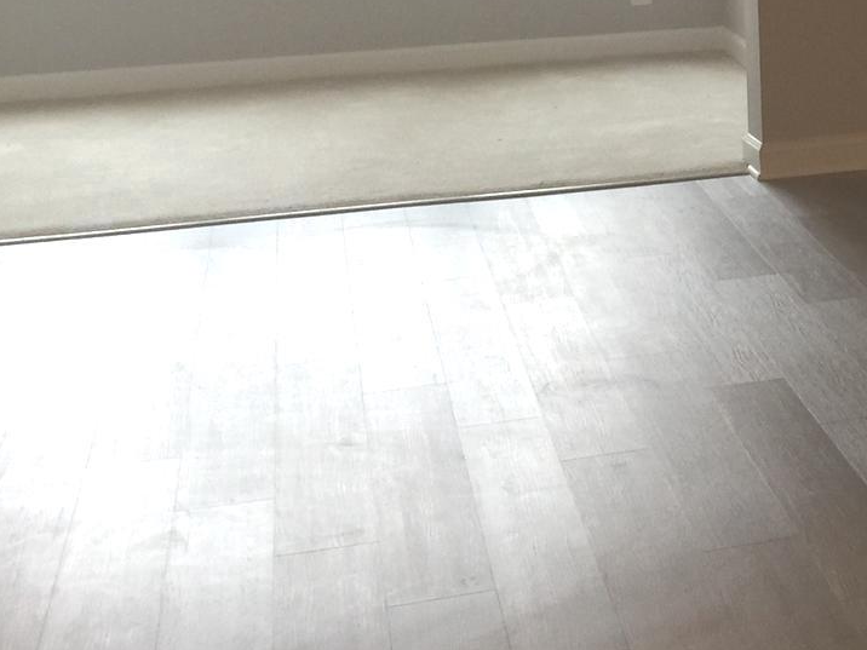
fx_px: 2079
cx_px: 1080
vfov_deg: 17.1
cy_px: -113
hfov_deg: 21.6
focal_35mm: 83
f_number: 2.2
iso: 50
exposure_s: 1/15
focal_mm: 4.15
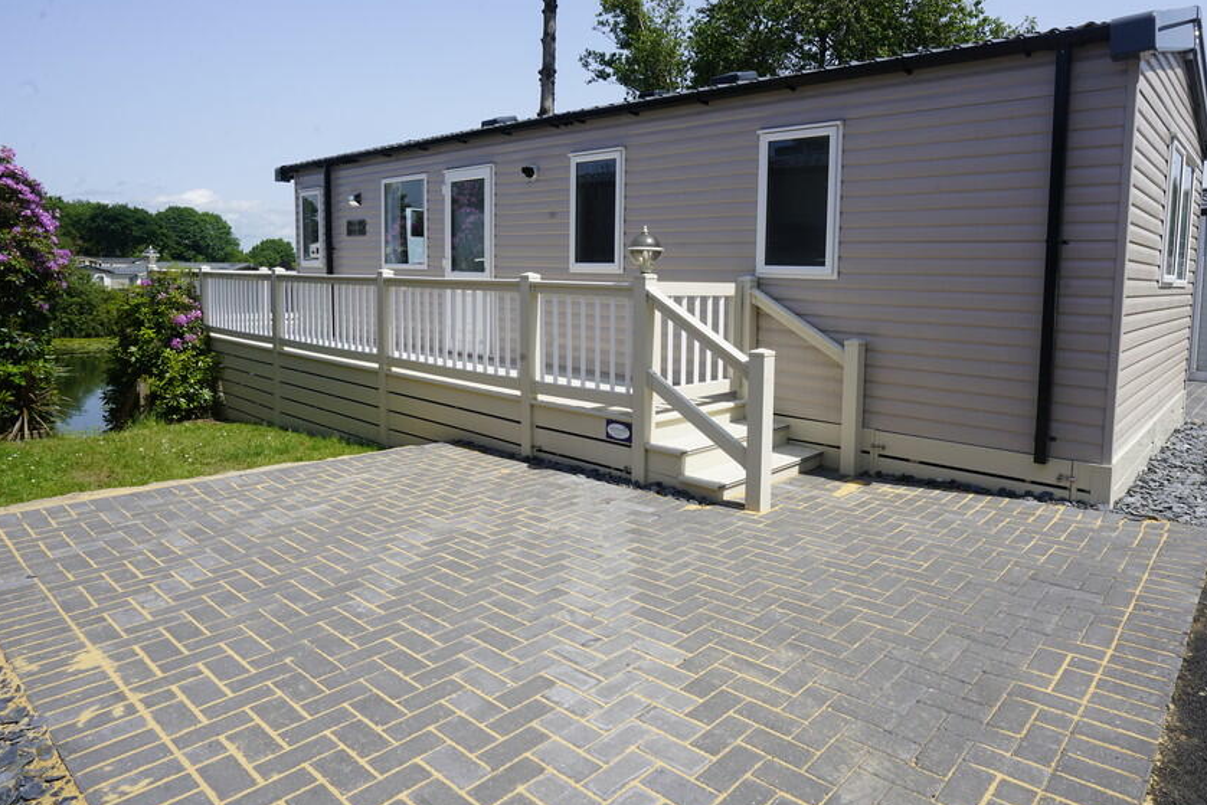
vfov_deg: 56.9
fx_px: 738
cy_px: 335
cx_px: 686
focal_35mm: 22
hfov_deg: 78.2
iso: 125
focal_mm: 18
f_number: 16
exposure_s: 1/60
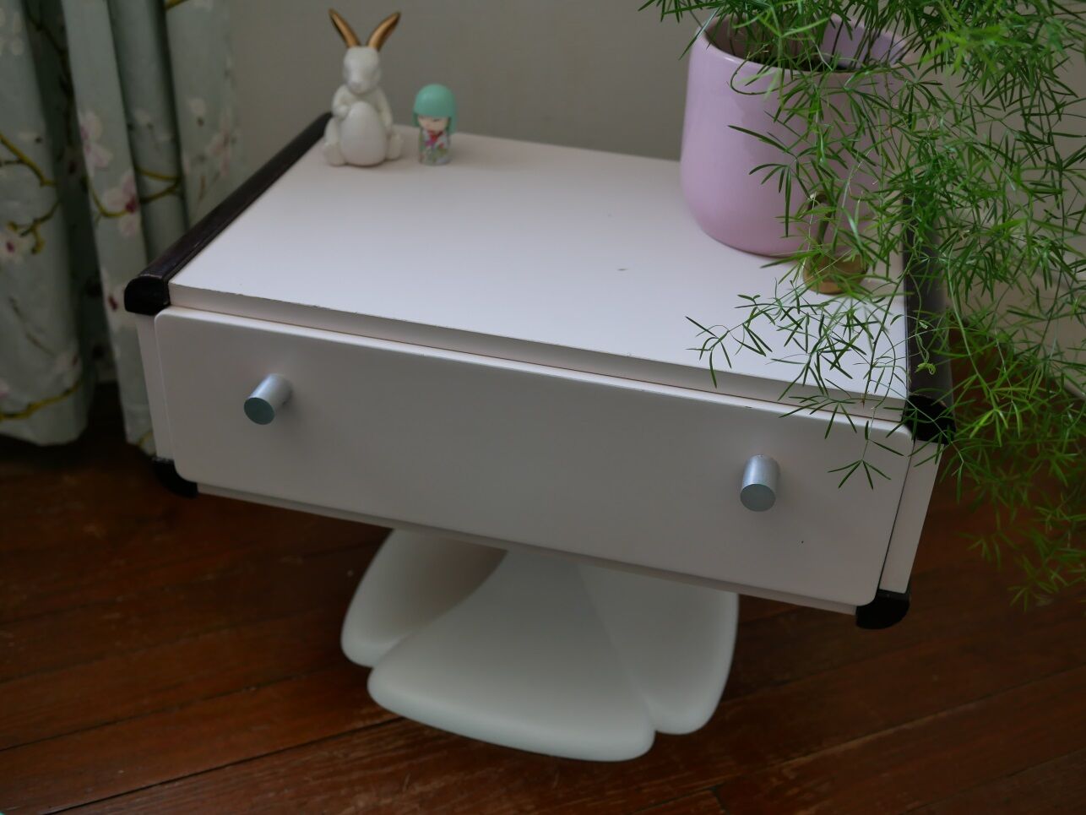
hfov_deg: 46.8
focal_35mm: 40
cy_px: 408
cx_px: 543
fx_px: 1255
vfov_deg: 36.0
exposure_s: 1/160
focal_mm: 20
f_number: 2
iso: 200
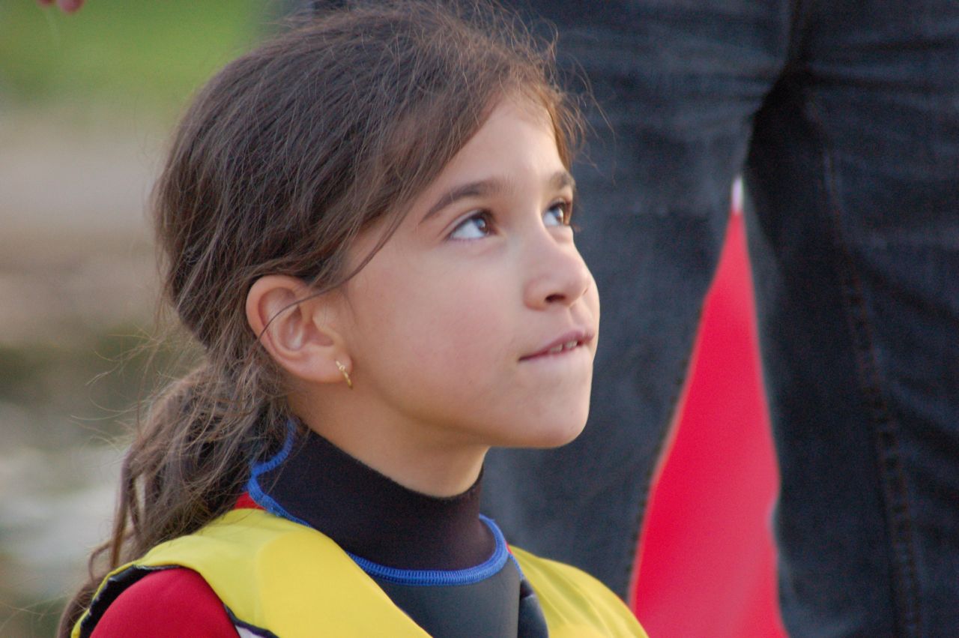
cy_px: 319
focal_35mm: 315
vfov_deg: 4.4
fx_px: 8384
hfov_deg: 6.5
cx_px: 480
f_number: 5
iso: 1600
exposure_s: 1/125
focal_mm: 210
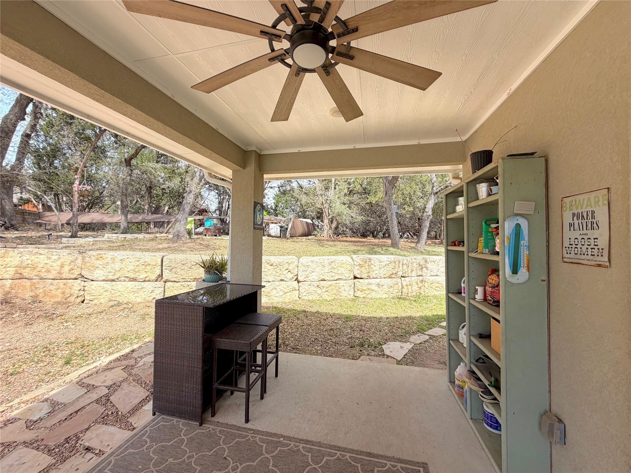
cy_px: 236
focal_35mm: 14
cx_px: 316
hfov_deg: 102.1
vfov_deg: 85.7
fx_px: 255
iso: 40
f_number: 2.2
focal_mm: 2.22
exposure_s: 1/554
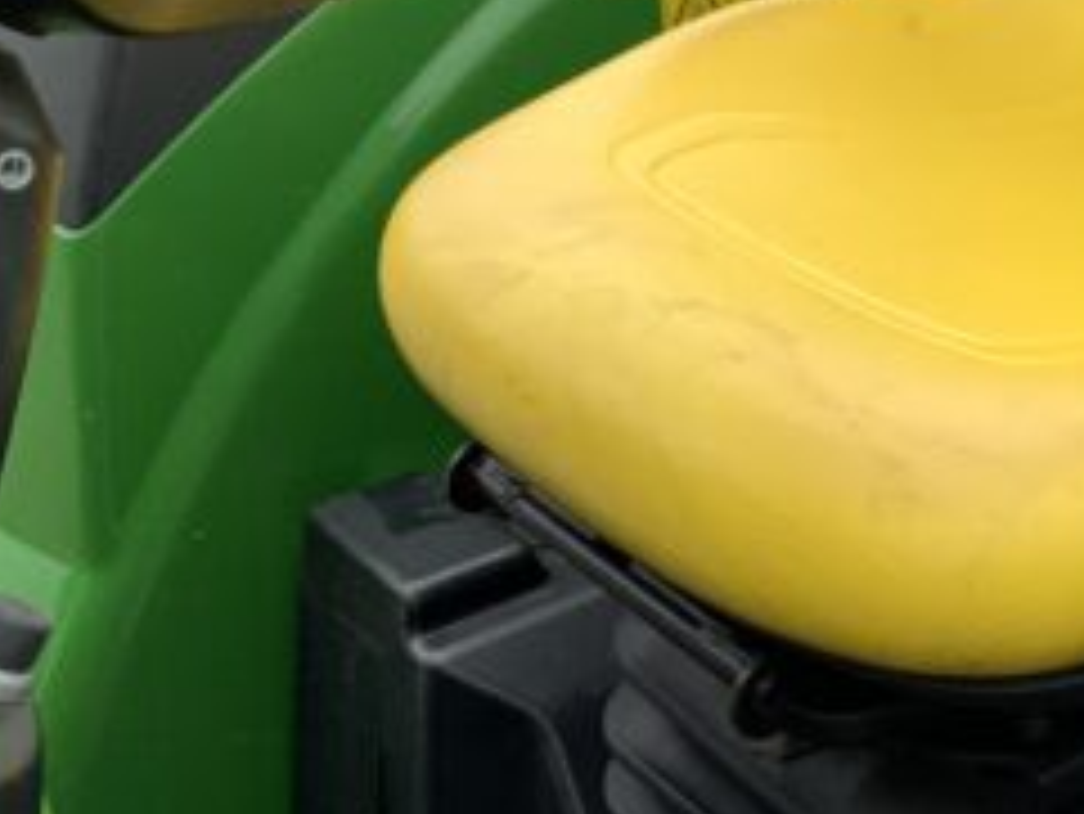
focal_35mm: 77
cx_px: 1147
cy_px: -103
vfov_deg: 18.4
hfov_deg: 23.9
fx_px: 2412
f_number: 1.8
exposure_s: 1/883
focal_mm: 3
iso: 16
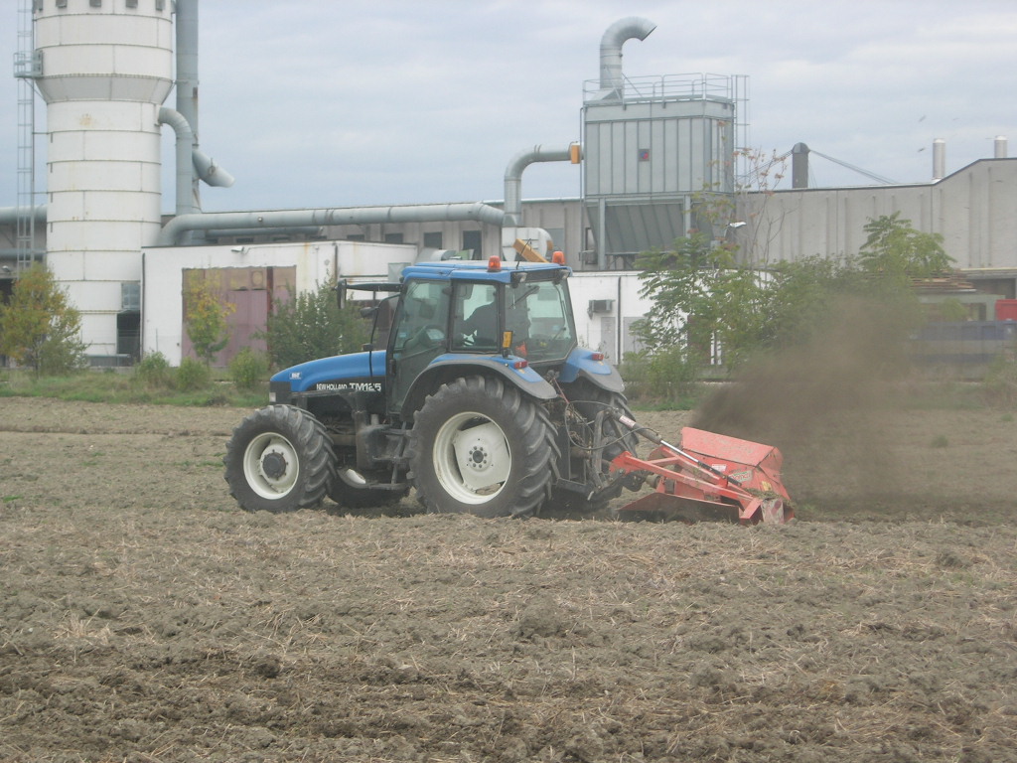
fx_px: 3320
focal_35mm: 113
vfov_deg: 13.1
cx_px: 508
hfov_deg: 17.4
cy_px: 382
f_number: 4.9
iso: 64
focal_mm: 23.4
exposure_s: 1/54.3
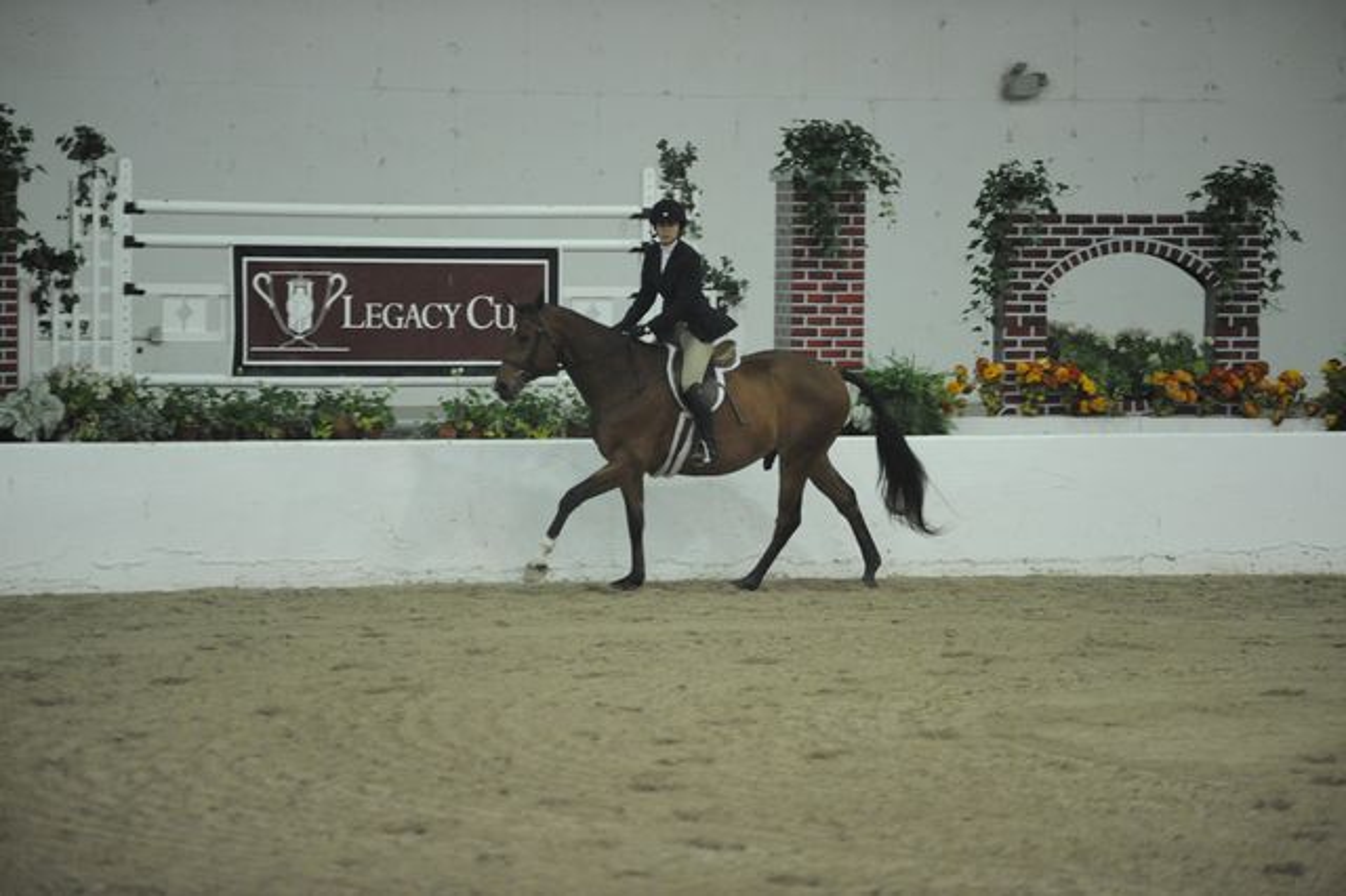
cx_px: 673
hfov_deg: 10.3
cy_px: 448
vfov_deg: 6.9
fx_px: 7474
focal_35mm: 200
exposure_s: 1/400
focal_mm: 200
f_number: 2.8
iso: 6400
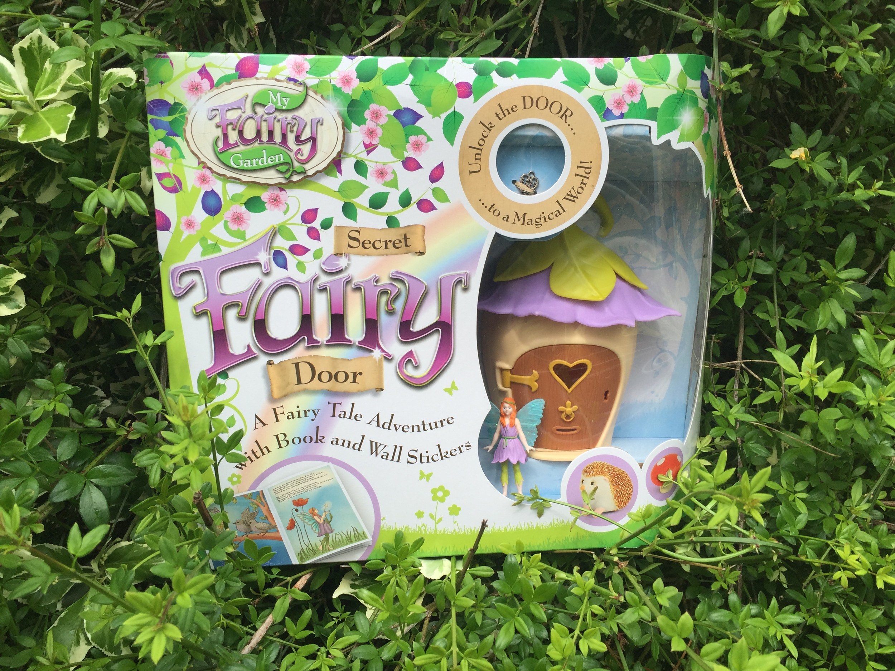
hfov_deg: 61.7
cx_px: 448
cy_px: 336
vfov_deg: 48.2
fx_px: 750
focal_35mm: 29
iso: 32
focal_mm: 4.15
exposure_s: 1/791
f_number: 2.2
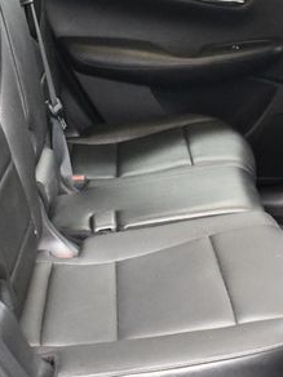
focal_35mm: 76
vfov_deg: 25.7
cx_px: 212
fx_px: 828
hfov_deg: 19.3
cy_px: 183
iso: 6400
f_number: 3.5
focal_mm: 18
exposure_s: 1/60
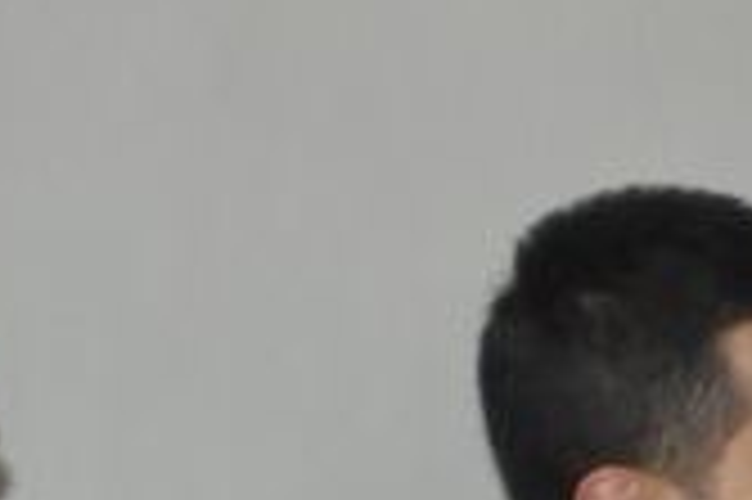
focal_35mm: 172
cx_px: 1743
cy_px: 525
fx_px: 3589
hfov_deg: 10.5
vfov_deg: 7.9
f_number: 3.8
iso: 800
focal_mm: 24
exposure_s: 1/60
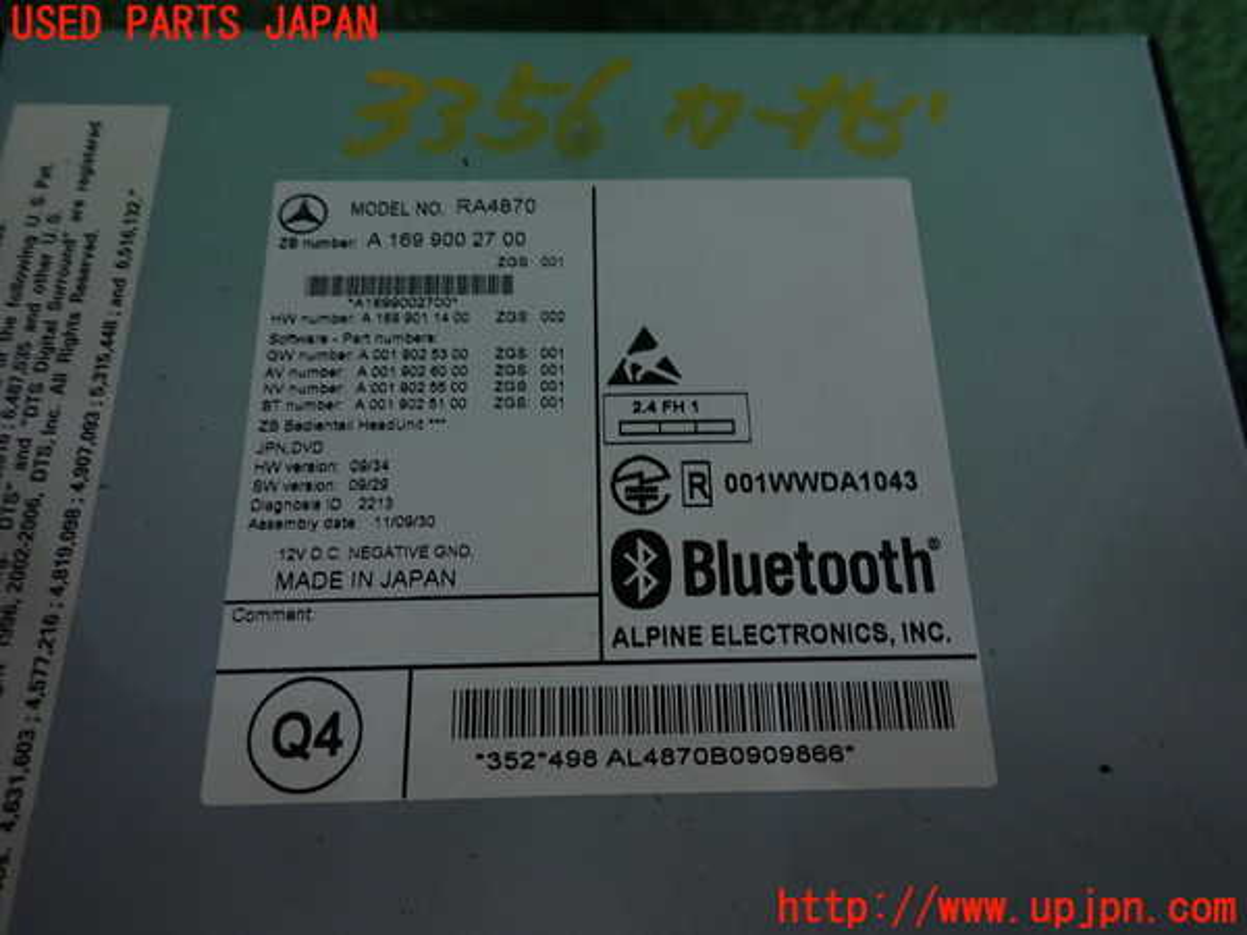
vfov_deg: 54.9
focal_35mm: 25
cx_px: 624
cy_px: 468
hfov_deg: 69.4
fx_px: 901
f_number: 2
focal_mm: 4.5
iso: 200
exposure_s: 1/60
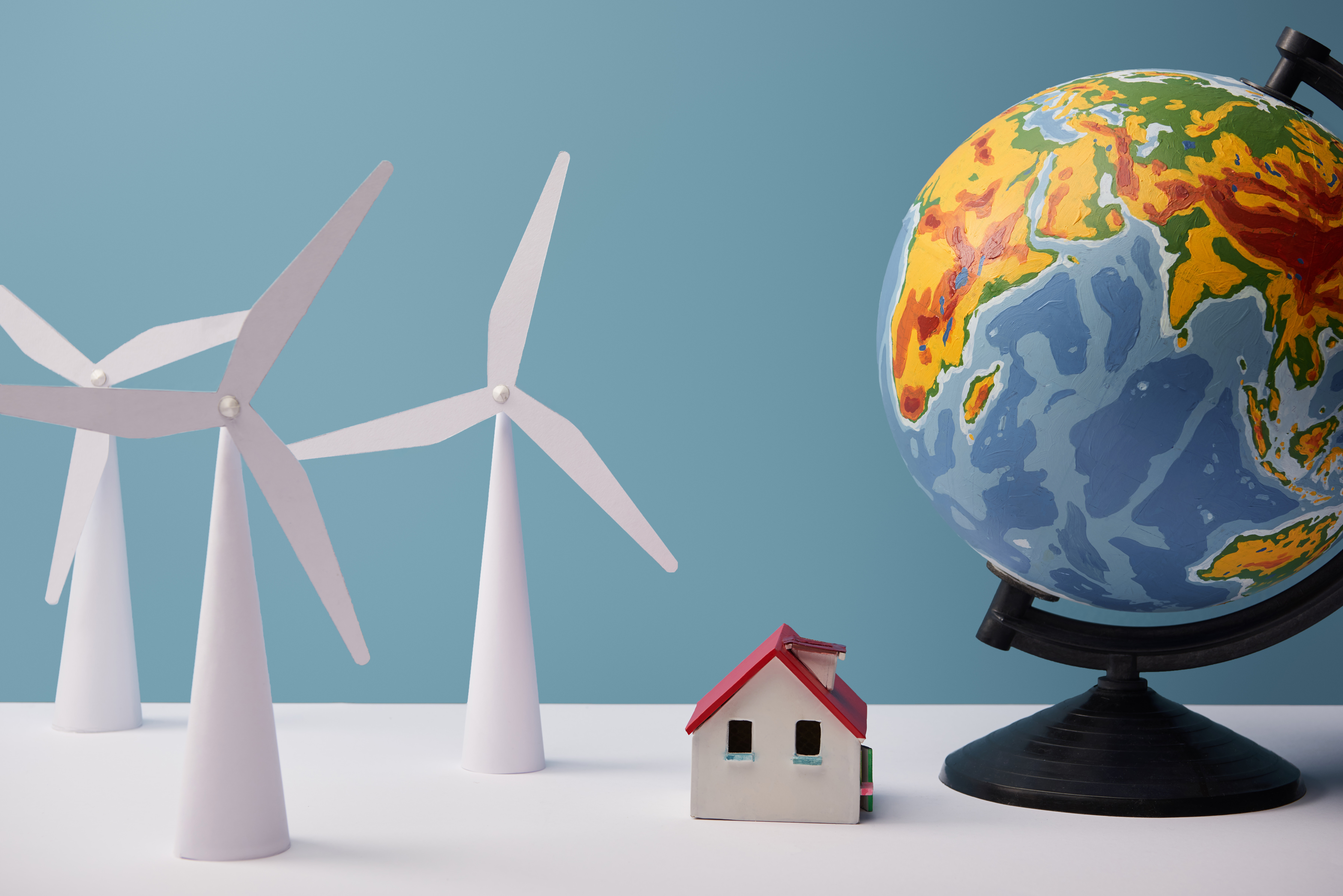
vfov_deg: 19.5
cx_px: 672
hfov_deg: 28.8
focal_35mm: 70
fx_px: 2612
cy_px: 448
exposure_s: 1/200
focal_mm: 70
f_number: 9
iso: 100
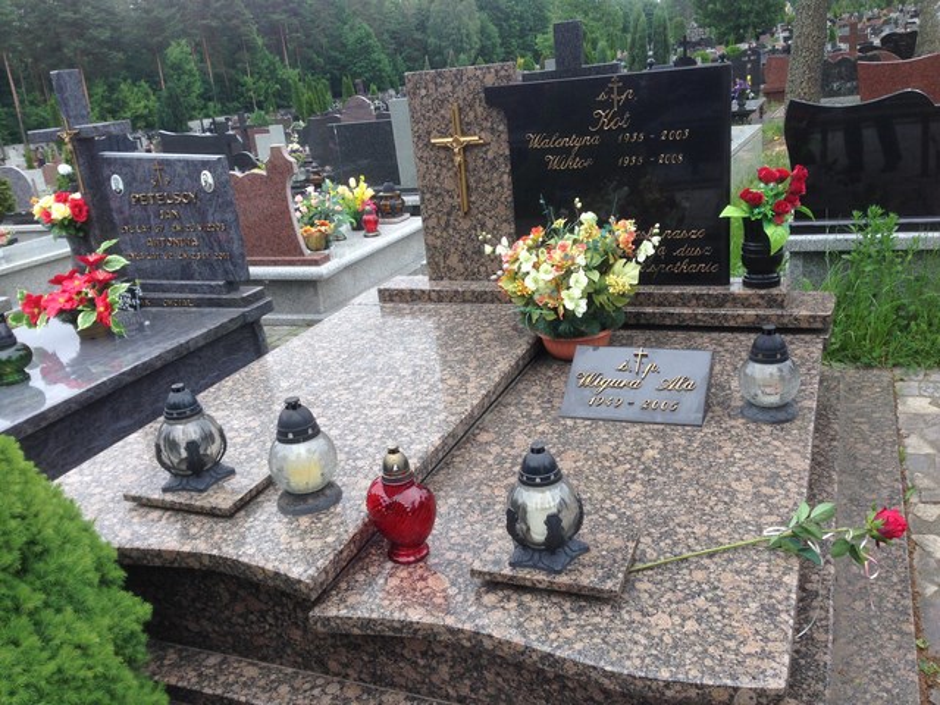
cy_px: 352
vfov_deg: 42.9
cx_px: 470
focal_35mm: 33
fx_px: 896
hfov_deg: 55.4
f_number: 2.4
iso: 50
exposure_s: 1/516
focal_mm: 4.12
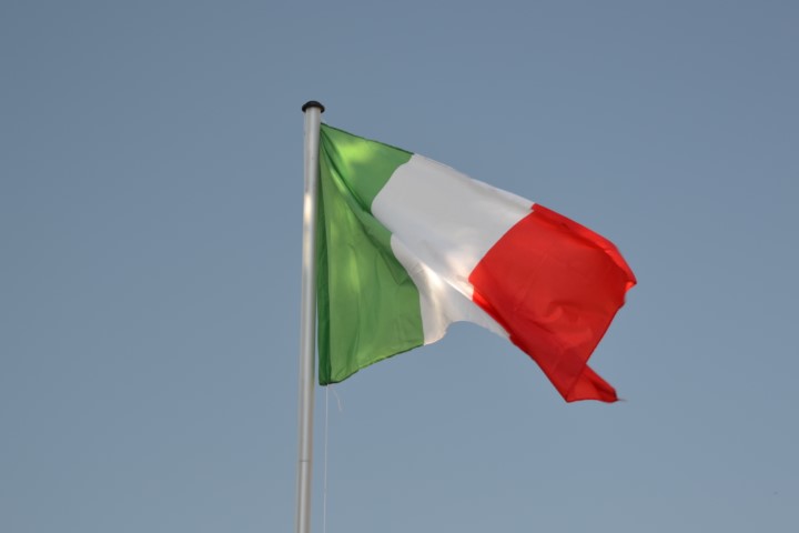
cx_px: 400
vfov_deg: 7.6
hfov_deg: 11.4
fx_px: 3995
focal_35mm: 180
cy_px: 266
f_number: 5.6
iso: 100
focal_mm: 120
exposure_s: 1/125
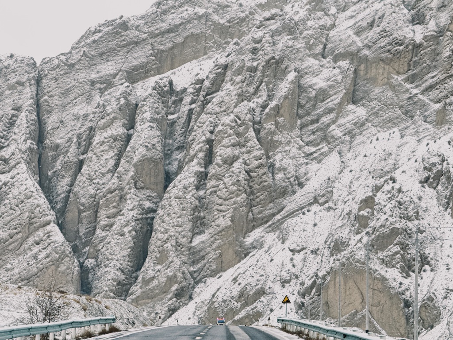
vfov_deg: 12.3
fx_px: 1570
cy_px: 170
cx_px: 226
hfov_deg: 16.4
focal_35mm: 120
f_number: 2.8
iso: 50
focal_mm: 15.66
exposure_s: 1/306
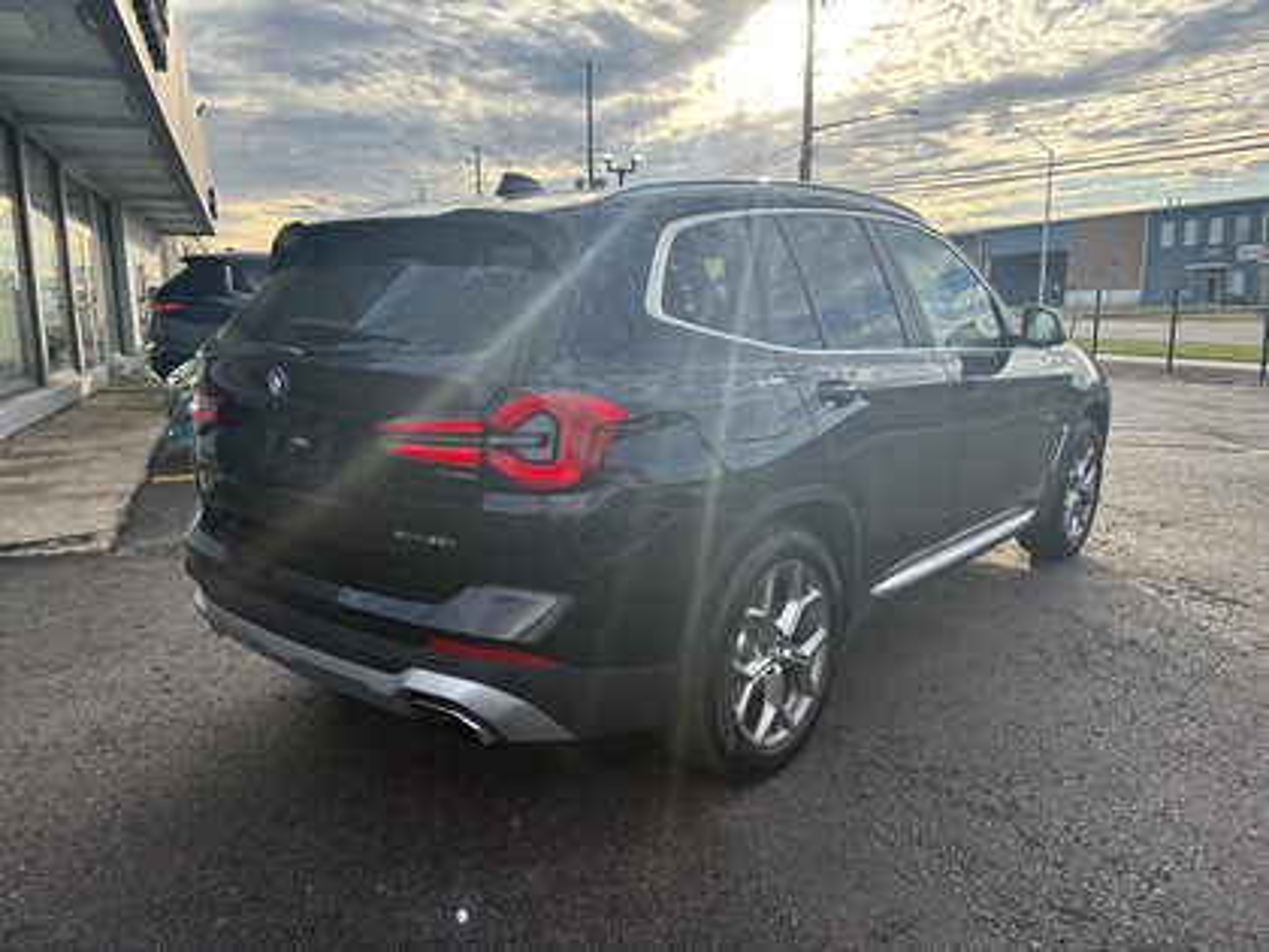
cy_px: 476
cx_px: 634
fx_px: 953
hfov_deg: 67.3
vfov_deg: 53.1
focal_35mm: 26
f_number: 1.6
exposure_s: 1/1667
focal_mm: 5.96
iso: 50
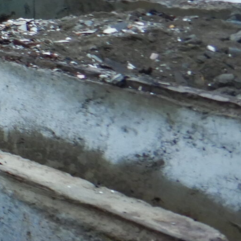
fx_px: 835
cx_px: -328
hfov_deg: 12.8
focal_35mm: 106
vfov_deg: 15.8
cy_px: -53
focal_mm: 4.3
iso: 125
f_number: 2.8
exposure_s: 1/100
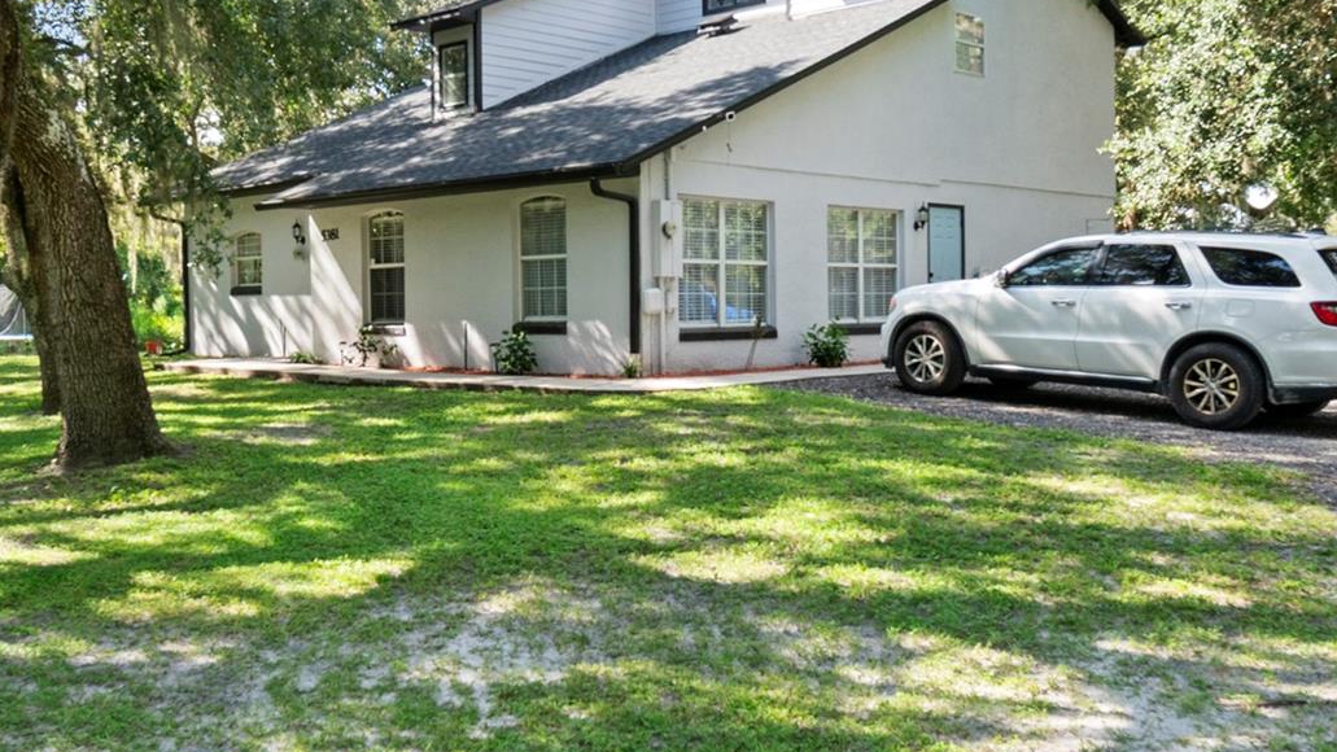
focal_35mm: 39
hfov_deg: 51.5
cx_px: 591
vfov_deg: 30.4
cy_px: 340
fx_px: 1383
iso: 400
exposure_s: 1/160
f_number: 8
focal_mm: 16
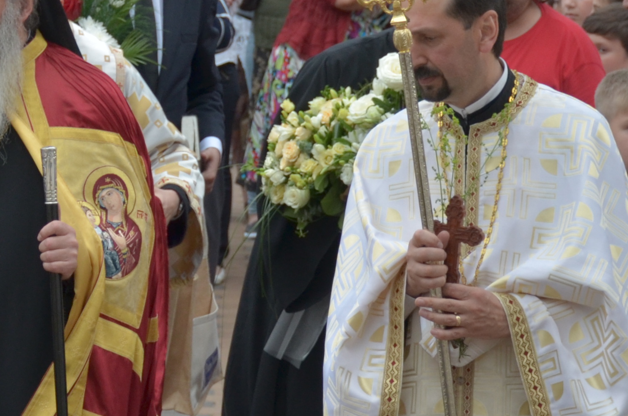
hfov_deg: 7.9
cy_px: 262
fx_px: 4509
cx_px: 43
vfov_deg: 5.3
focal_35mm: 259
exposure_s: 1/250
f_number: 5
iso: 400
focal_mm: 52
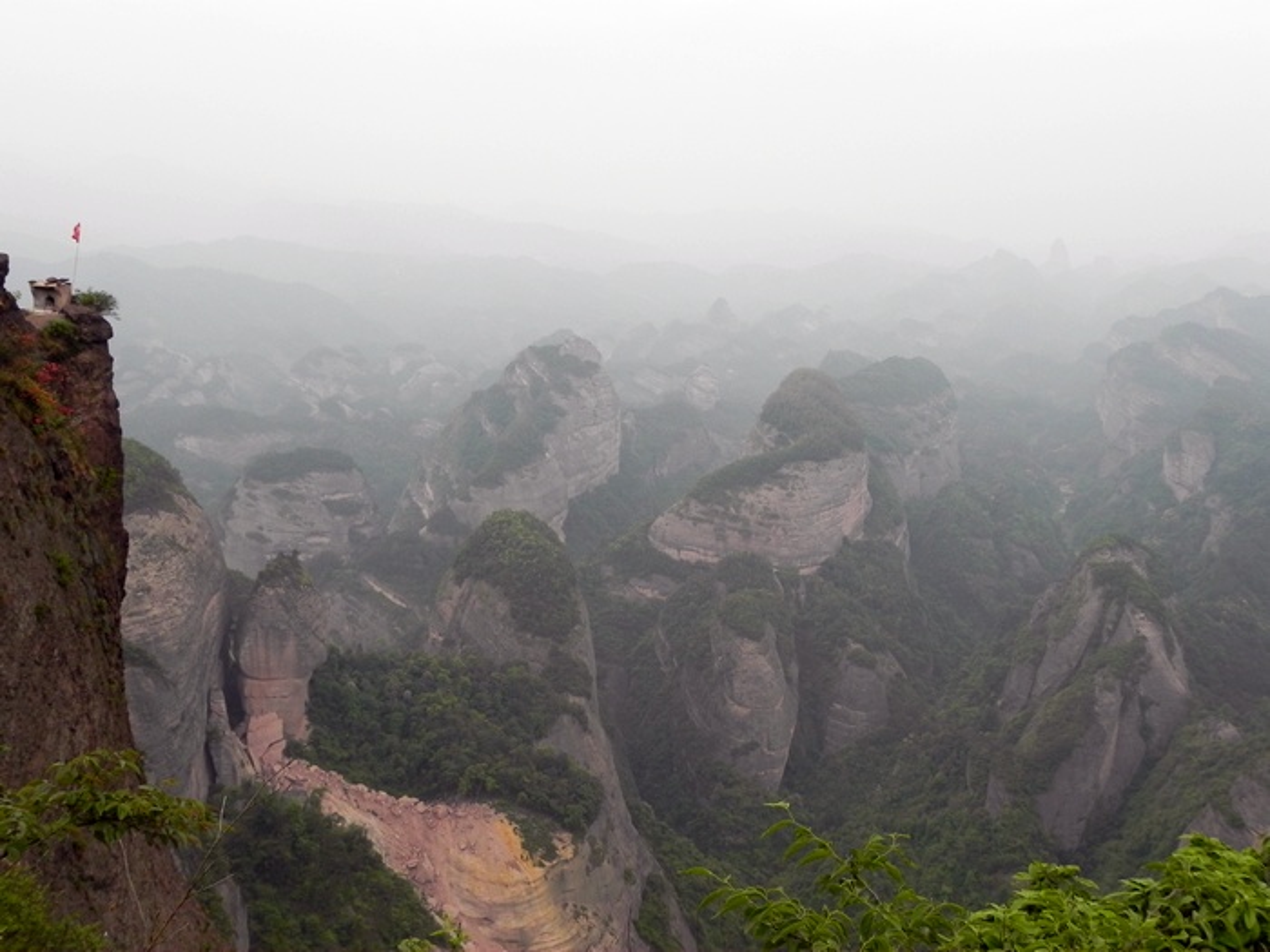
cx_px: 635
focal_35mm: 37
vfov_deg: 38.7
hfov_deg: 50.1
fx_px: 1357
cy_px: 476
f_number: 4.5
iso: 160
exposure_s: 1/166
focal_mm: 6.6
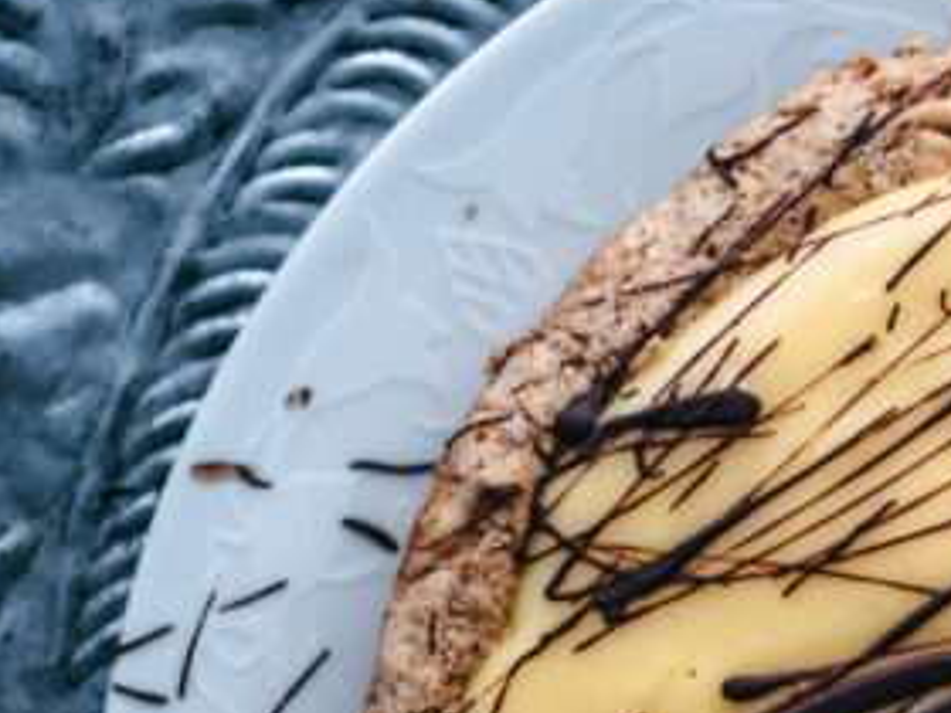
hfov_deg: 10.5
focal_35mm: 183
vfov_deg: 8.0
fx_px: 5028
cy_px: 954
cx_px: 1267
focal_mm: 25
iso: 200
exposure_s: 1/60
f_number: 1.8
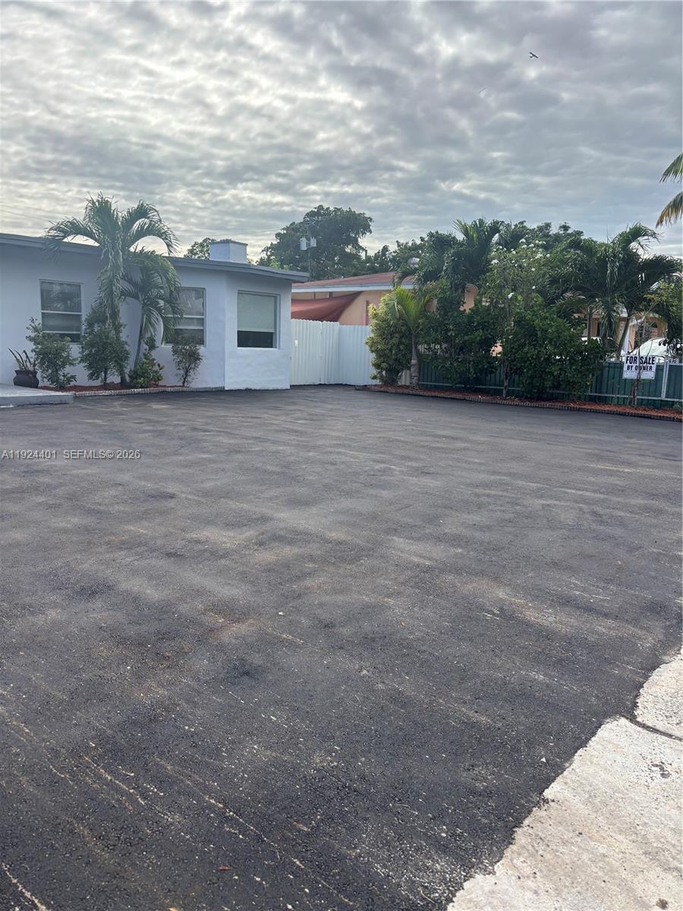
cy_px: 456
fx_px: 684
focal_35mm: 26
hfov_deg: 53.1
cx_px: 342
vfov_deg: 67.3
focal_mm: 5.96
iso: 50
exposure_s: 1/2933
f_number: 1.6
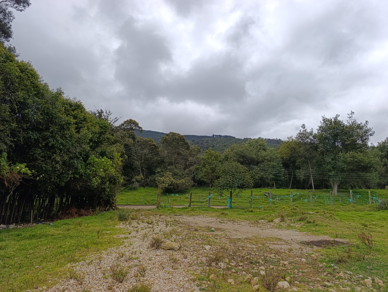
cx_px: 194
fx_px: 258
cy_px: 146
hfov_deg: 73.8
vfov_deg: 59.0
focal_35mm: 23
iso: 50
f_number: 1.6
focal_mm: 6.14
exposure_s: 1/495
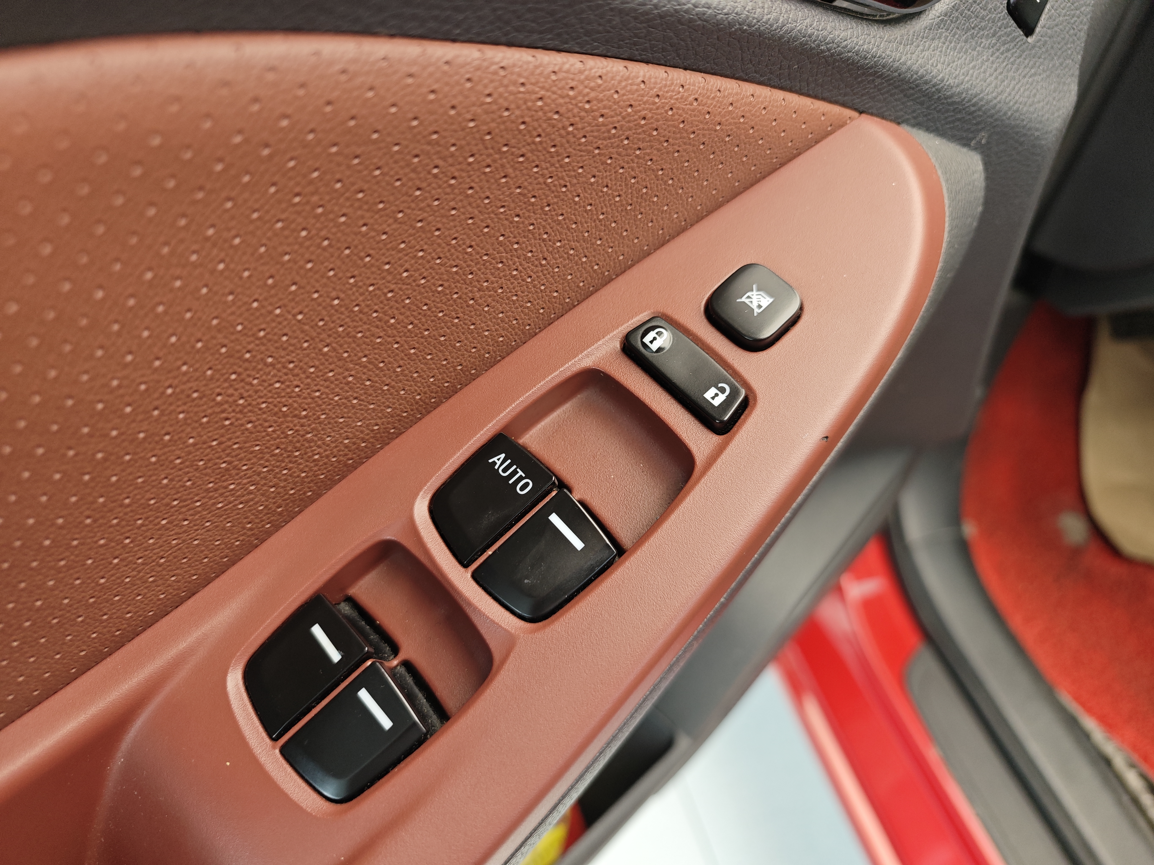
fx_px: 767
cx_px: 577
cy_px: 432
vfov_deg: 58.9
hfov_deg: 73.9
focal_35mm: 23
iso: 800
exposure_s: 1/78.6
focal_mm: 8.7
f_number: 1.9
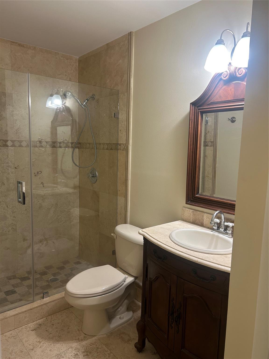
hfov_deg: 53.1
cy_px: 180
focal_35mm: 26
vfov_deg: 67.3
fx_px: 269
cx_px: 134
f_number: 1.5
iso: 100
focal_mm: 5.7
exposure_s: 1/60
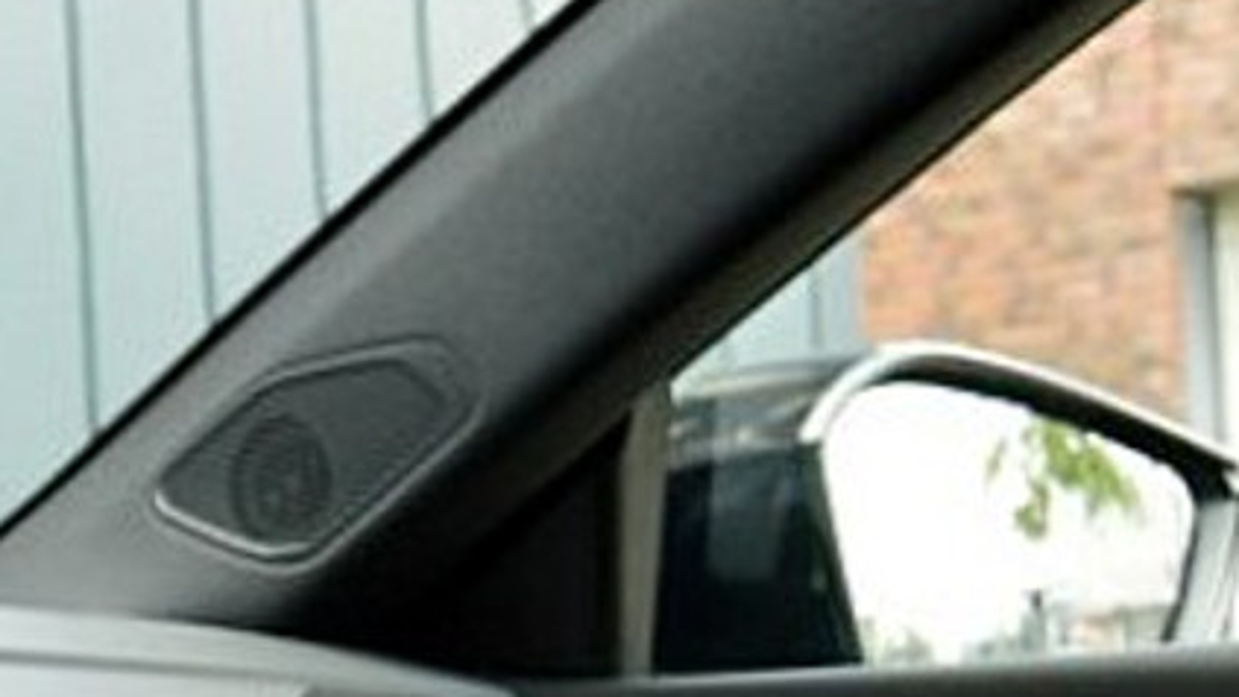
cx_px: -1230
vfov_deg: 7.4
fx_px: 5158
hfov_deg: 12.2
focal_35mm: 157
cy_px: 1379
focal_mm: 22
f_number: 8
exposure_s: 1/60
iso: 720
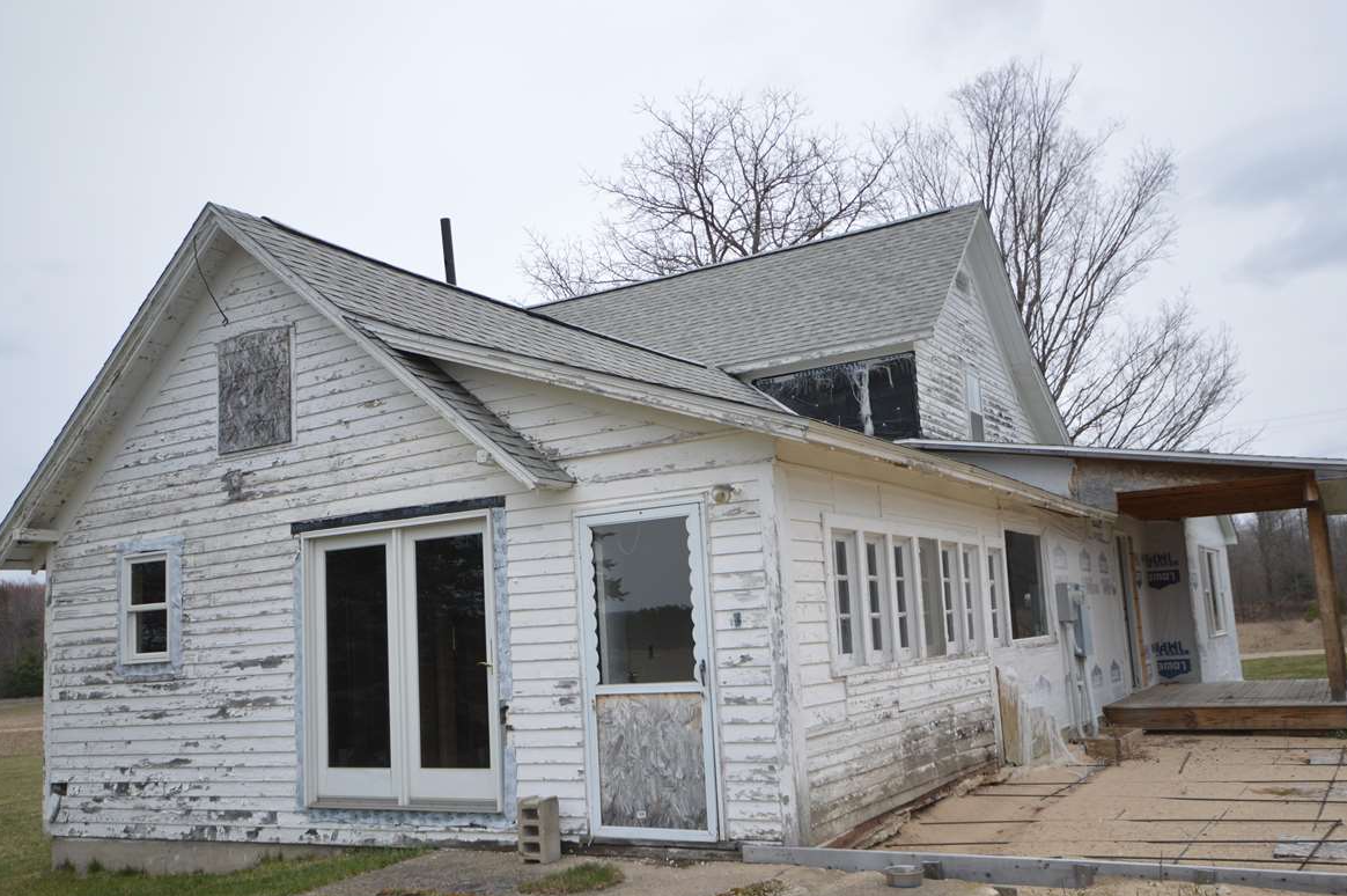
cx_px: 642
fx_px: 1234
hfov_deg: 57.2
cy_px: 473
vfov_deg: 39.9
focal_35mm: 33
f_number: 6.3
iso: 100
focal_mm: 20
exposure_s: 1/160
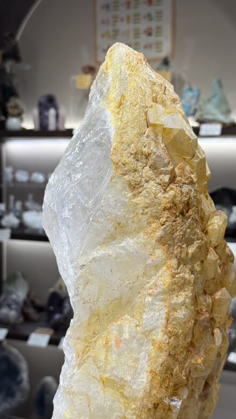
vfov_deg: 39.2
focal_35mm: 53
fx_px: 589
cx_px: 122
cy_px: 209
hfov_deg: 22.6
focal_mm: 6.76
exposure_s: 1/243
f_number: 1.78
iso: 64
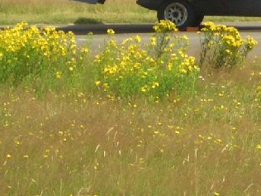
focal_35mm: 285
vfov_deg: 5.2
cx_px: 240
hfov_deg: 6.9
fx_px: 2149
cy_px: -94
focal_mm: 14.6
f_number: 7
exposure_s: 1/200
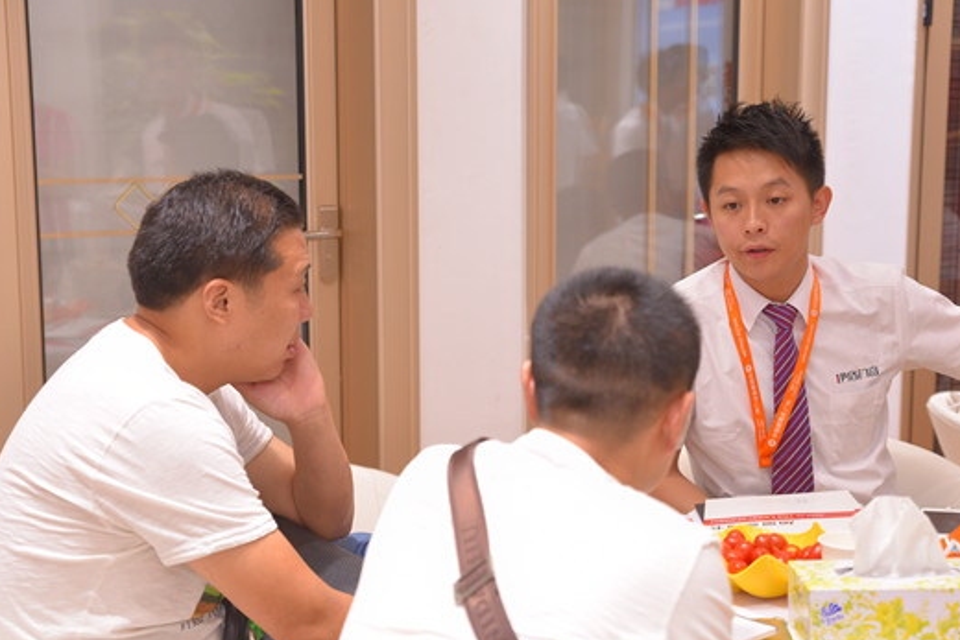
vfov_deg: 22.6
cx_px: 493
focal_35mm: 60
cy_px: 352
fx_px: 1600
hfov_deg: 33.4
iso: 640
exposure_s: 1/160
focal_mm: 52
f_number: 3.2
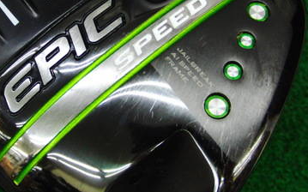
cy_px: 61
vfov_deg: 18.5
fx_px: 587
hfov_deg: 29.2
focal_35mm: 70
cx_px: 106
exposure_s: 1/80
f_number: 3.6
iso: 320
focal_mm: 6.42
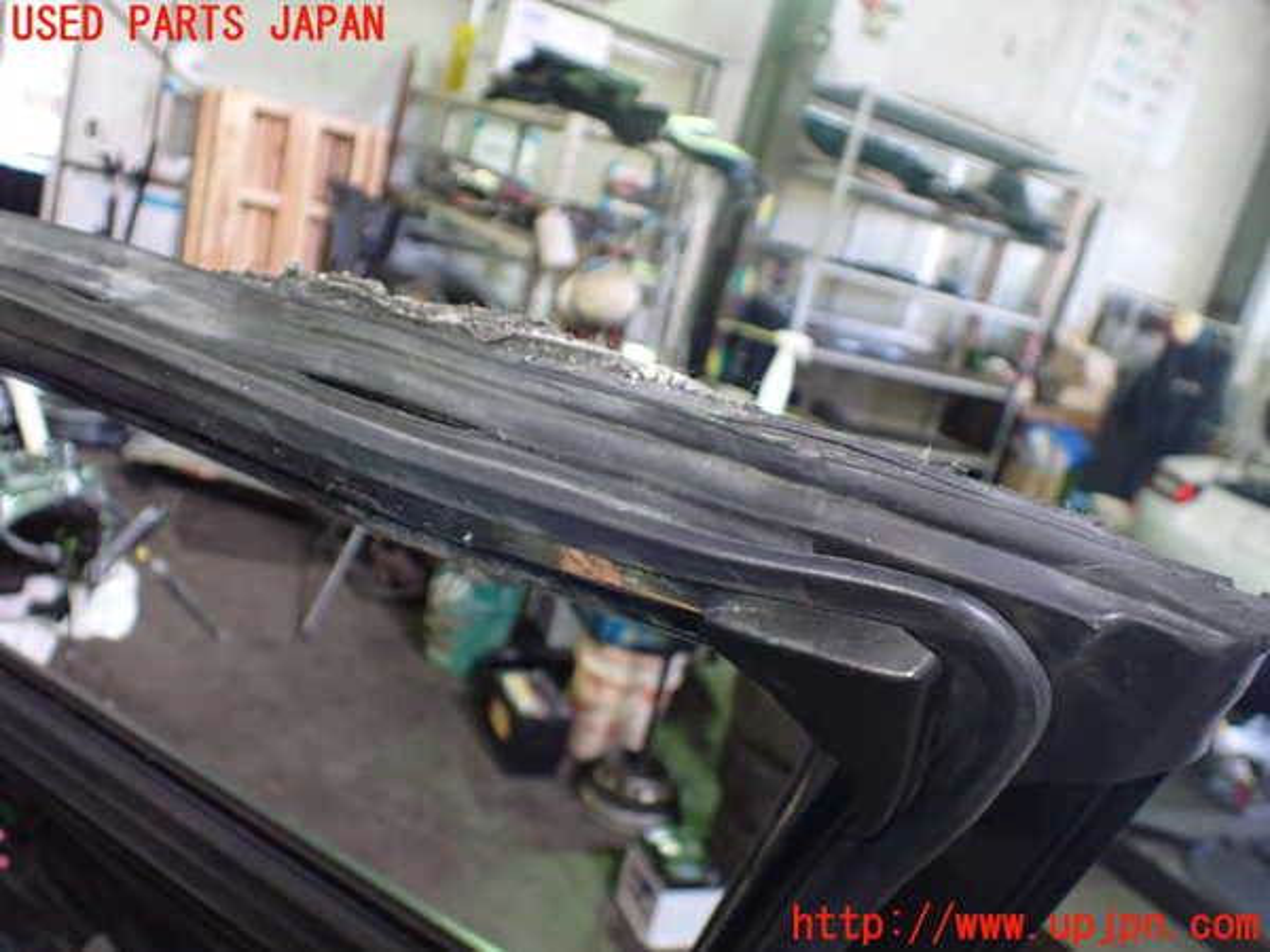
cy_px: 476
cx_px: 635
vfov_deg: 46.8
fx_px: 1101
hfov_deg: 60.0
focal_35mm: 30
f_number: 2.3
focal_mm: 5.4
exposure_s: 1/80
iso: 800
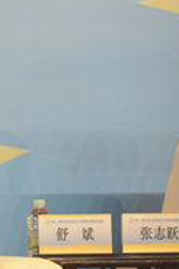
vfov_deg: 5.9
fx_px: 2615
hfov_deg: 3.9
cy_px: 81
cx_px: -148
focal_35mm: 350
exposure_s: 1/160
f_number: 5
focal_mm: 135
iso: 2500
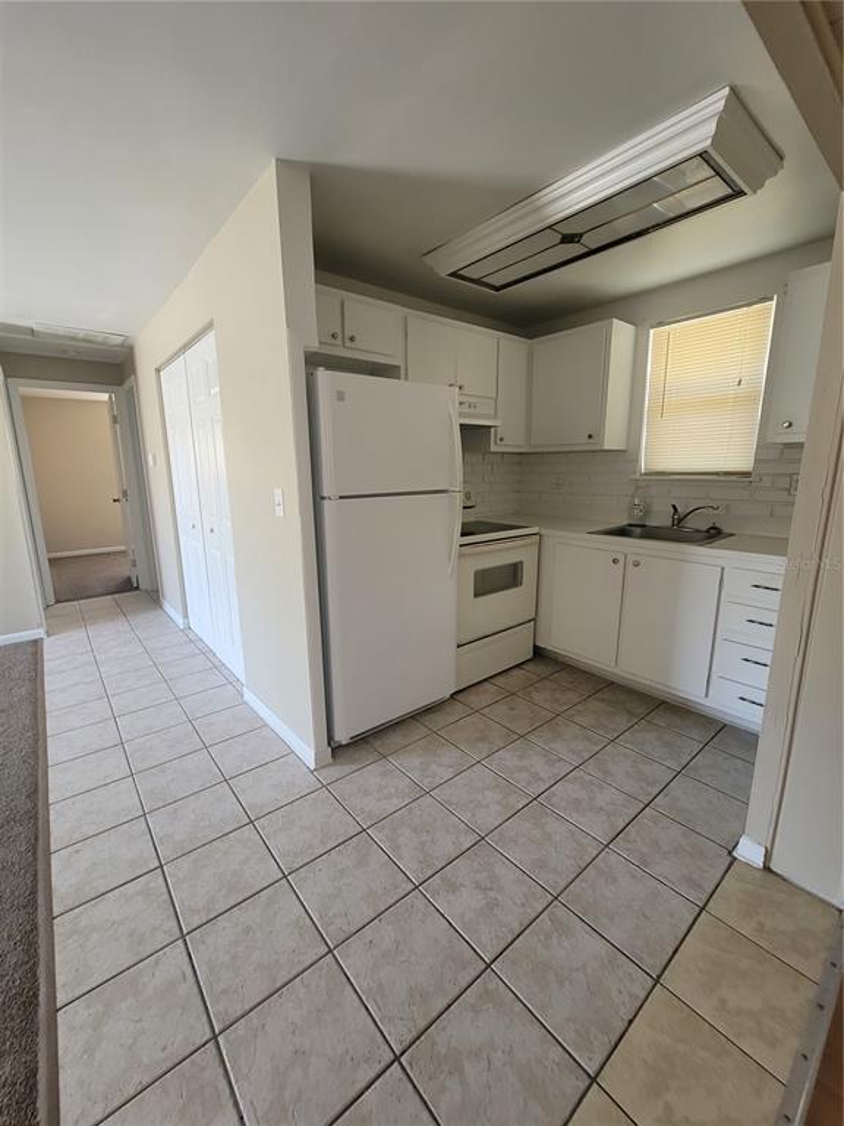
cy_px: 563
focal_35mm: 13
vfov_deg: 106.2
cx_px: 422
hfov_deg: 89.9
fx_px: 423
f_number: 2.2
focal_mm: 2.2
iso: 200
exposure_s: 1/60
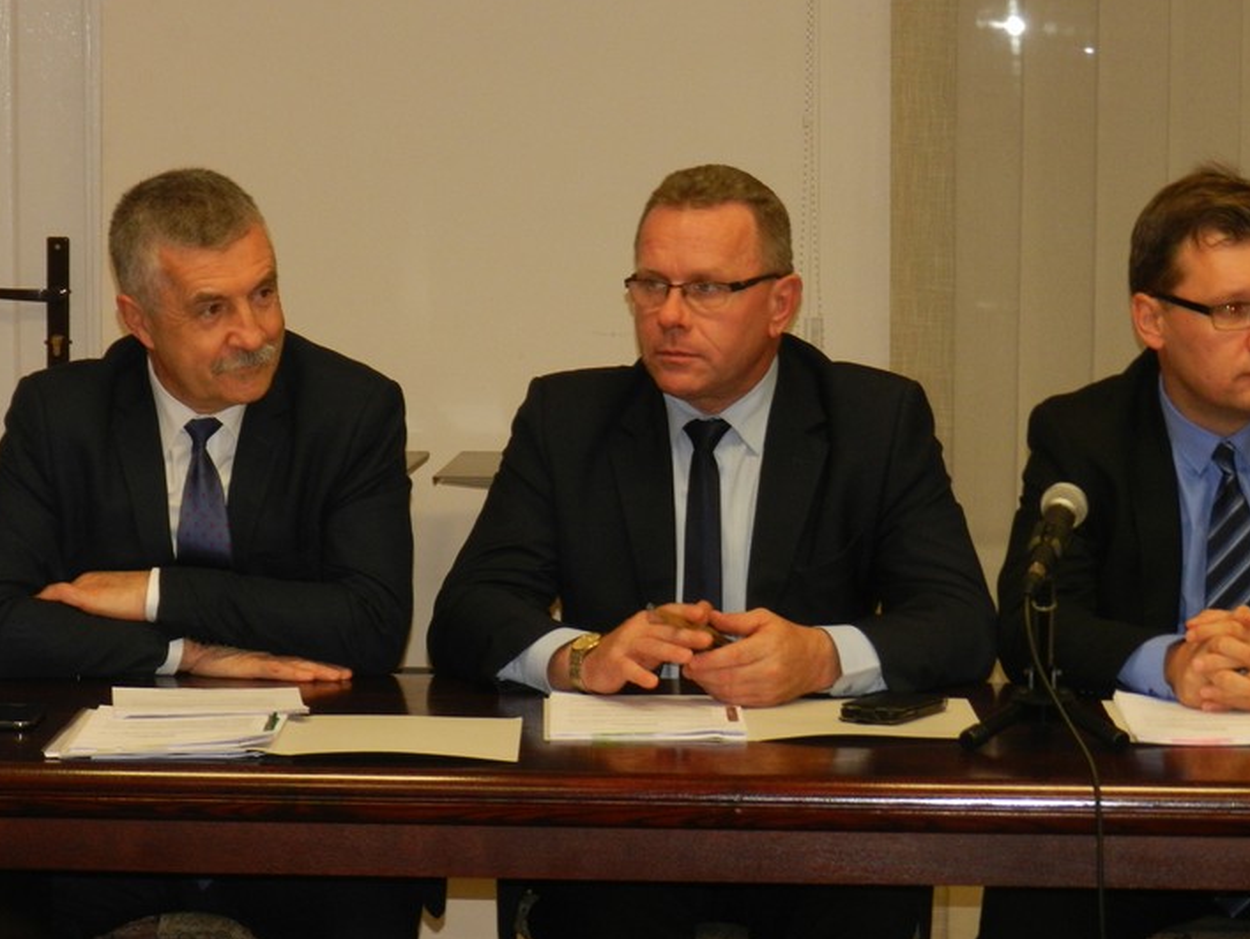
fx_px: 5311
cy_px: 458
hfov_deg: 13.4
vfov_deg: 10.1
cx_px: 663
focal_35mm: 147
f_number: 5
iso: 500
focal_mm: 23.1
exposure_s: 1/30
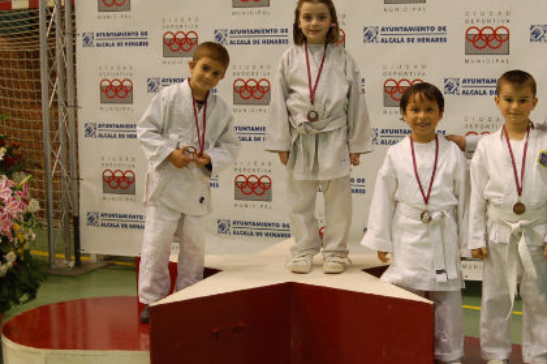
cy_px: 168
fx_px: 911
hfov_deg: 33.3
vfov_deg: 22.6
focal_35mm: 60
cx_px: 340
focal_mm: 28
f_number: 3.5
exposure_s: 1/40
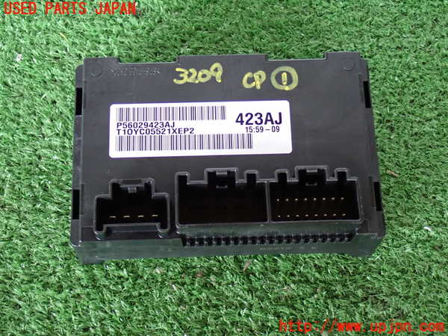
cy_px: 168
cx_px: 224
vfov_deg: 23.7
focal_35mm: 62
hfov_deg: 31.2
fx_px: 802
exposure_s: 1/60
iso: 800
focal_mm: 11.09
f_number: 3.6
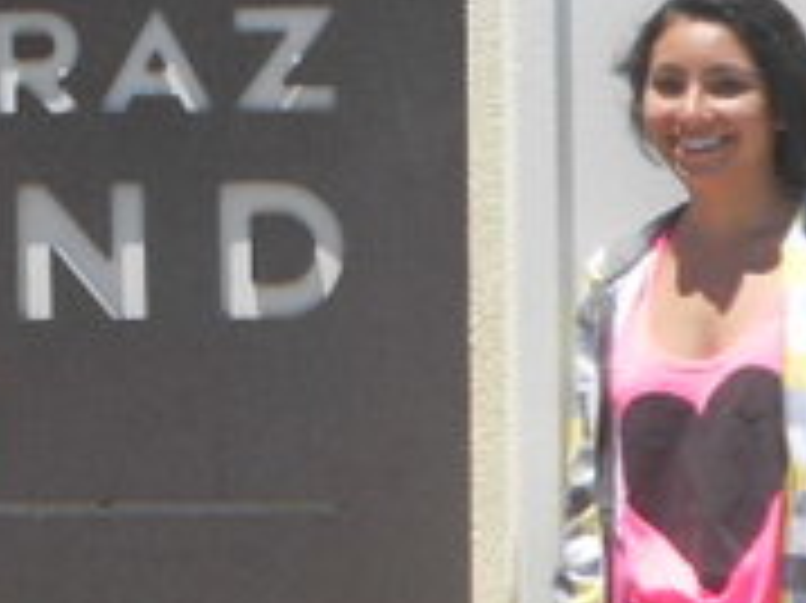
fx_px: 3583
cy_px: 274
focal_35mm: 154
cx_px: -126
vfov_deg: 9.6
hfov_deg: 12.6
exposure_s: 1/500
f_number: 4.2
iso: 80
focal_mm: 7.7
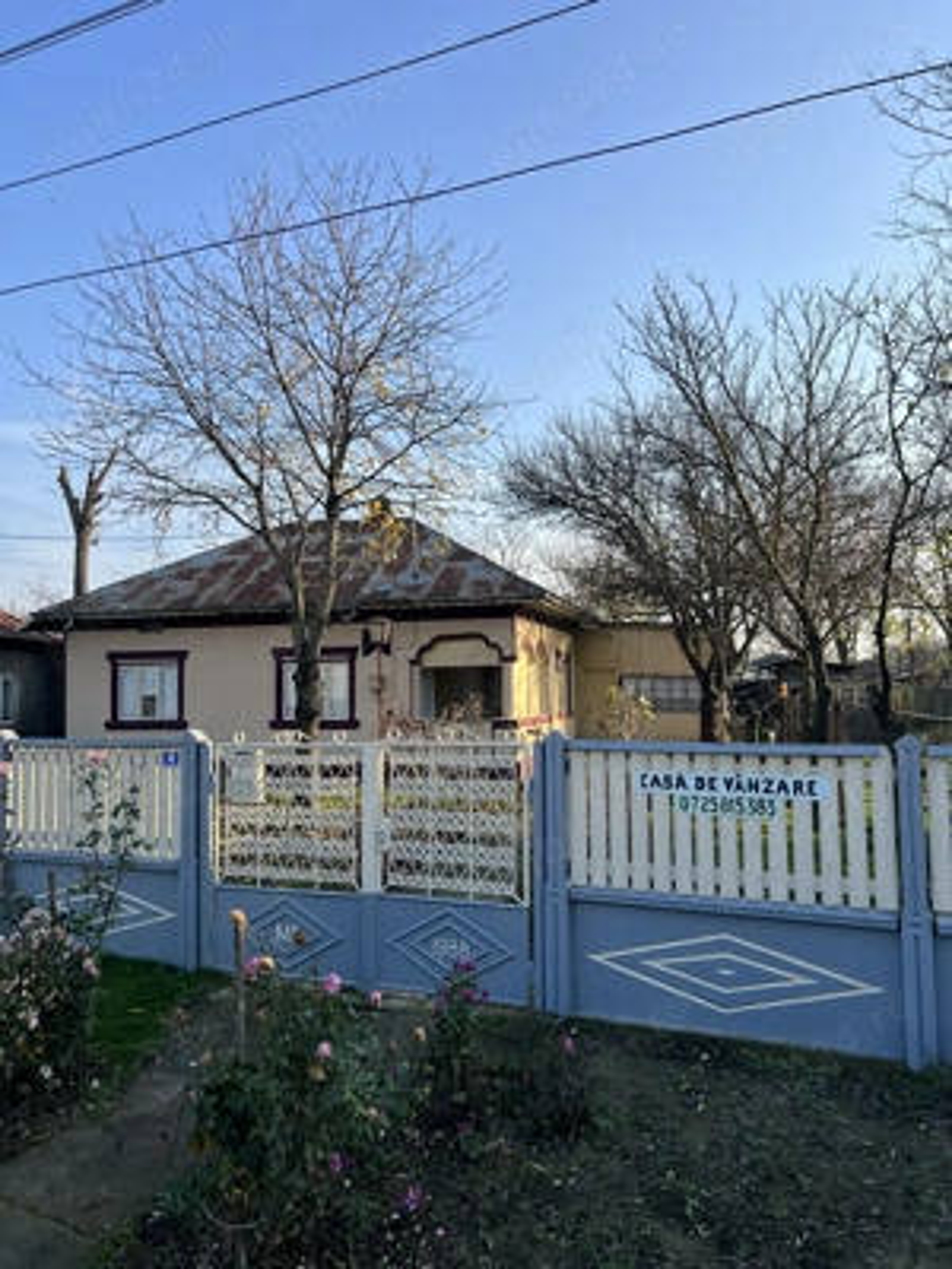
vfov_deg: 67.3
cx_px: 476
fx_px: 953
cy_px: 634
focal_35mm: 26
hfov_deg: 53.1
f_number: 1.5
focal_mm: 5.7
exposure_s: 1/1621
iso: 50
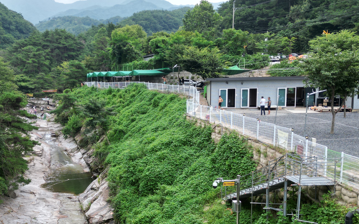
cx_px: 151
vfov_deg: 31.9
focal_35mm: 40
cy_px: 140
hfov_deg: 49.1
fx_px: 391
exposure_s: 1/1250
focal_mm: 6.72
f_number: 1.7
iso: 100
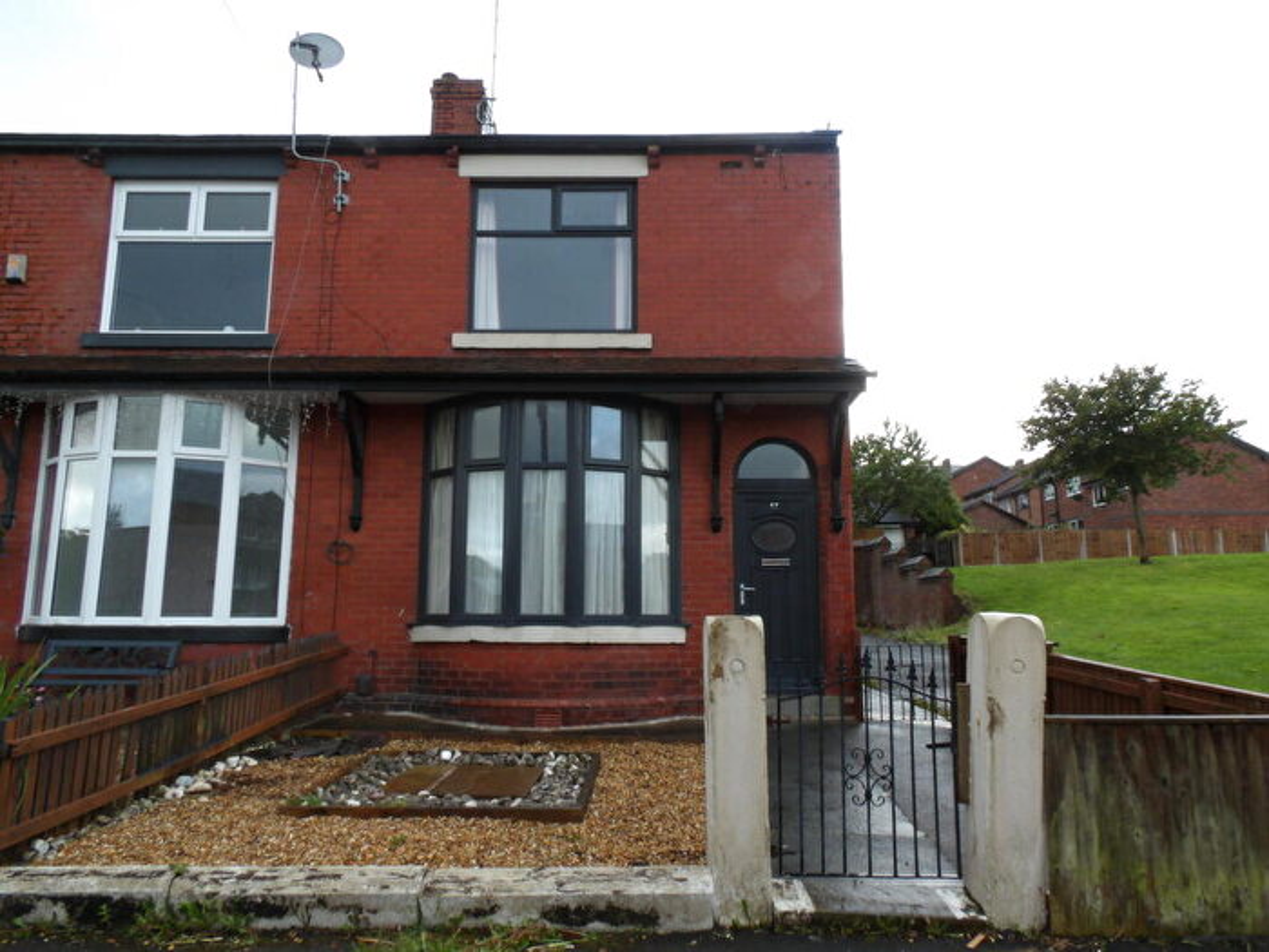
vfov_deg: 56.8
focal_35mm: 24
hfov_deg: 71.6
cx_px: 634
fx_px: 880
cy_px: 476
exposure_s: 1/30
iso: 150
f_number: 4.1
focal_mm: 4.3
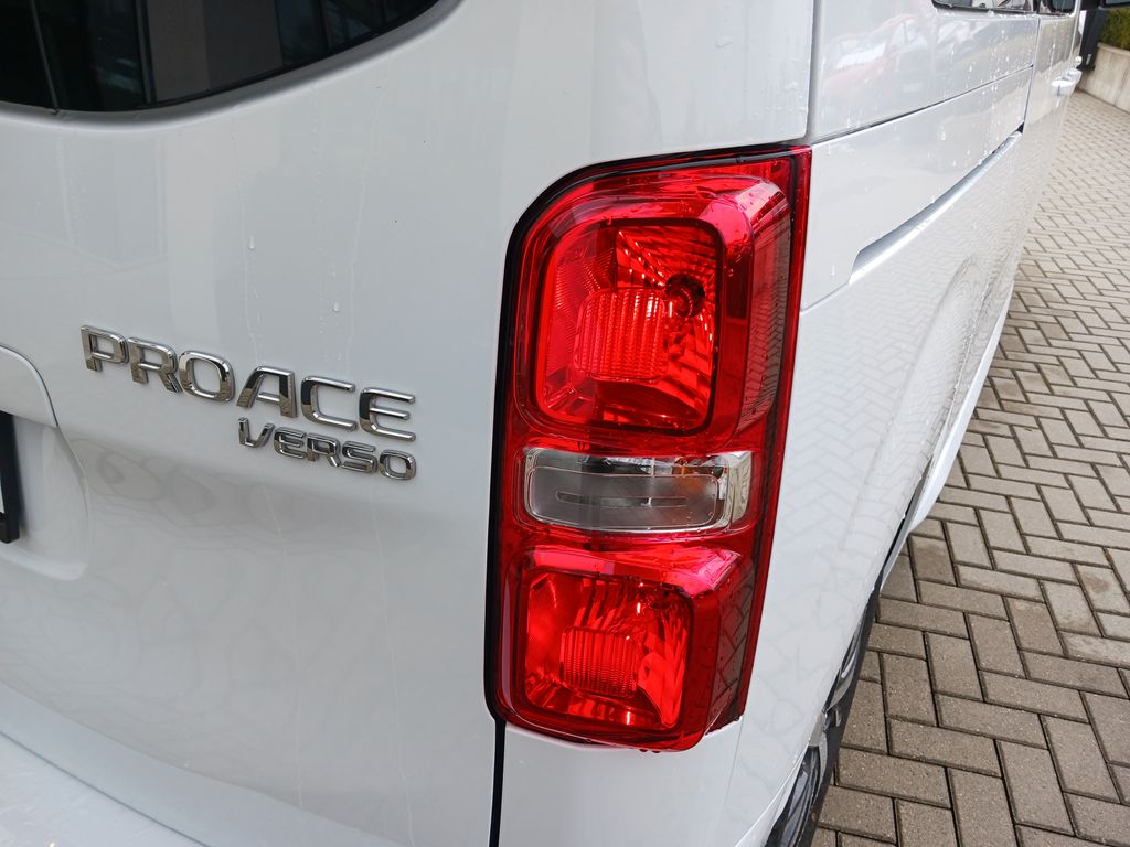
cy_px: 424
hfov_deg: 65.3
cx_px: 565
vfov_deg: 51.4
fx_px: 881
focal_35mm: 27
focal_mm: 4
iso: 25
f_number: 1.8
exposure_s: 1/100
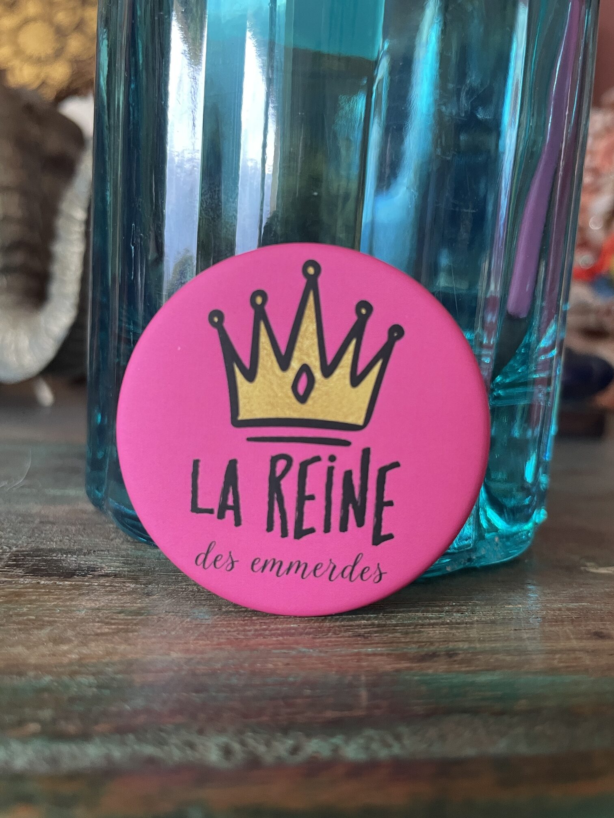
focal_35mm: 26
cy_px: 409
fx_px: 615
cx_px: 307
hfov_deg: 53.1
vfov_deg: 67.3
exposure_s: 1/60
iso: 250
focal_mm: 4.2
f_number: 1.6
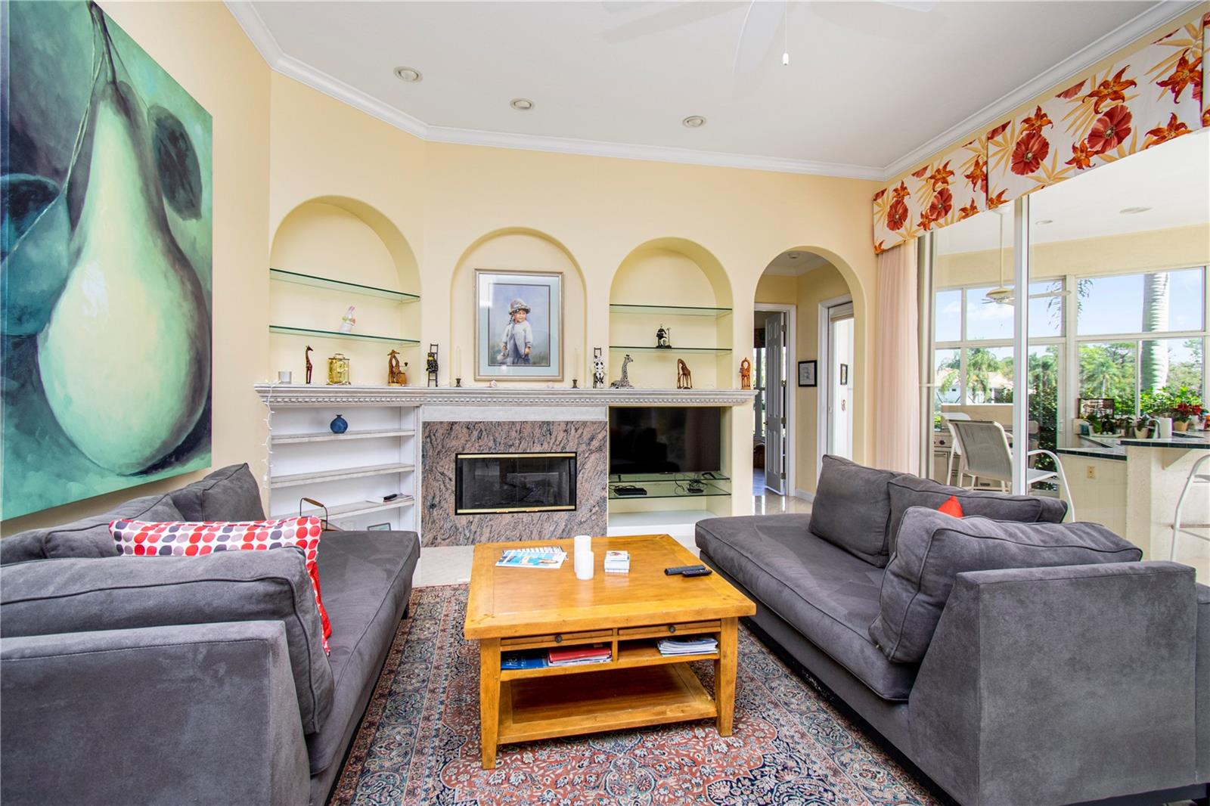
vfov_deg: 77.3
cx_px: 605
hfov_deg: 100.4
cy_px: 403
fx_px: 504
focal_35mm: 15
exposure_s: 1/125
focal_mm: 10
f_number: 5.6
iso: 400
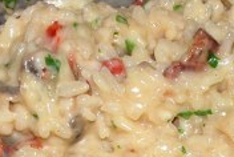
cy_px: 303
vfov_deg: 6.2
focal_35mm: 218
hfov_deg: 9.4
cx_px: 141
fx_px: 1419
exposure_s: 1/60
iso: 200
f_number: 4.2
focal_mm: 32
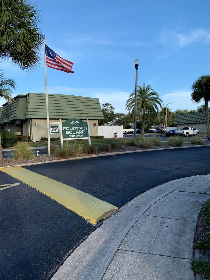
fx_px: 210
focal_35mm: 26
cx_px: 105
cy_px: 140
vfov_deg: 67.3
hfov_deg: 53.1
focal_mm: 4.25
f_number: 1.8
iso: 25
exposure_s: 1/1054
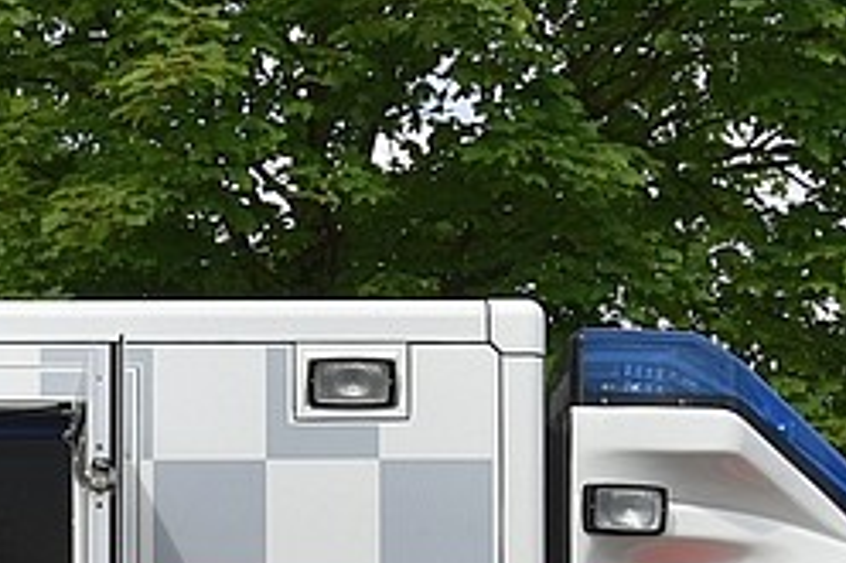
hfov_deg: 16.0
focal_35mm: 127
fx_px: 2982
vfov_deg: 10.3
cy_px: 904
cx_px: 171
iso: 200
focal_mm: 35
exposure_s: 1/400
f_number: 10
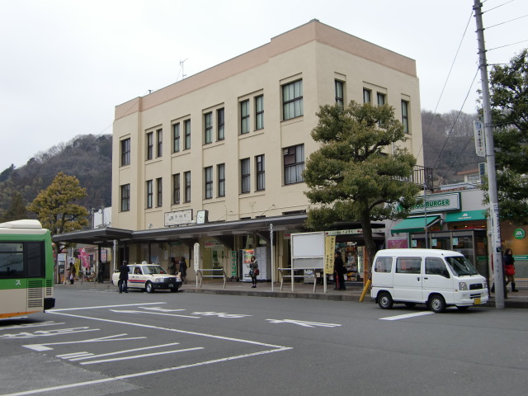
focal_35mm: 39
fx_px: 595
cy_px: 198
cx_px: 264
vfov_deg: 36.8
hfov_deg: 47.9
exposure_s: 1/160
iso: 64
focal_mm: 6.9
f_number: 3
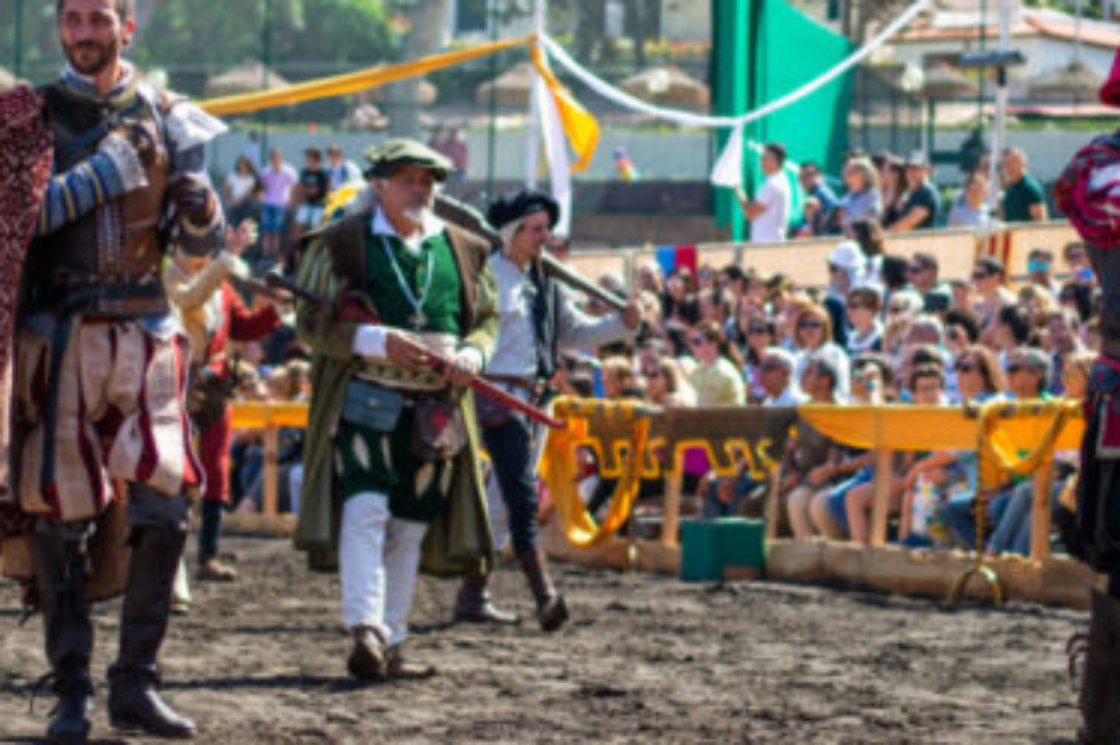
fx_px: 4260
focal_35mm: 137
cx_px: 659
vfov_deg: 10.0
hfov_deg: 15.0
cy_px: 281
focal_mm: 50
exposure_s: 1/2000
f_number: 2.8
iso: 100
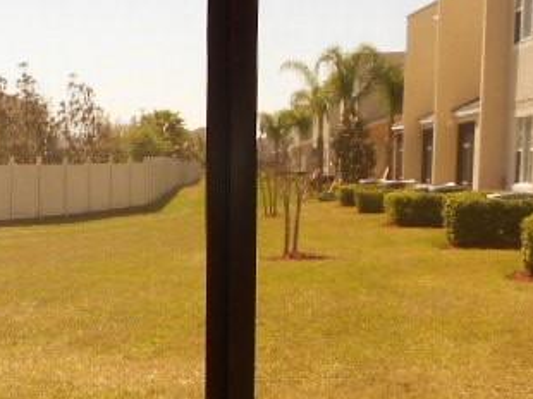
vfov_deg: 16.7
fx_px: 1323
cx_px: 19
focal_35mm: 86
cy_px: 427
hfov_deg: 22.1
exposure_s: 1/400
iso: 80
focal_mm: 4.6
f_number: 3.2
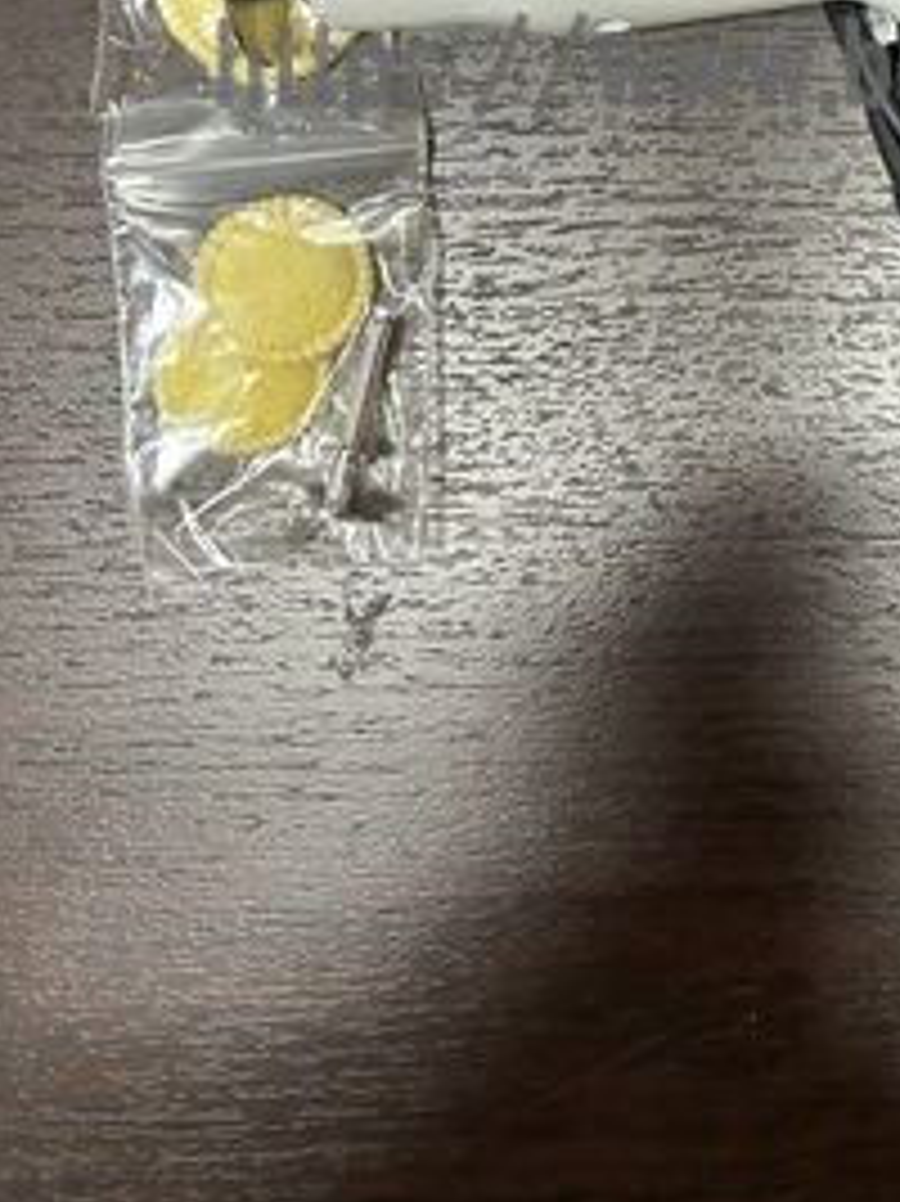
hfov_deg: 26.6
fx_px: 1804
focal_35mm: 52
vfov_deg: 34.4
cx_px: 882
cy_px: 81
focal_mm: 5.7
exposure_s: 1/60
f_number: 1.5
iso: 320
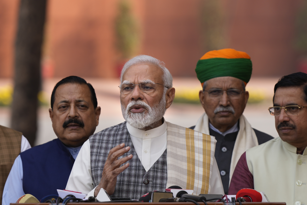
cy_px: 188
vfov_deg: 4.2
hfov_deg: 6.2
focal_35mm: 330
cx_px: 162
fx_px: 2814
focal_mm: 159
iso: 100
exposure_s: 1/500
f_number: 3.2
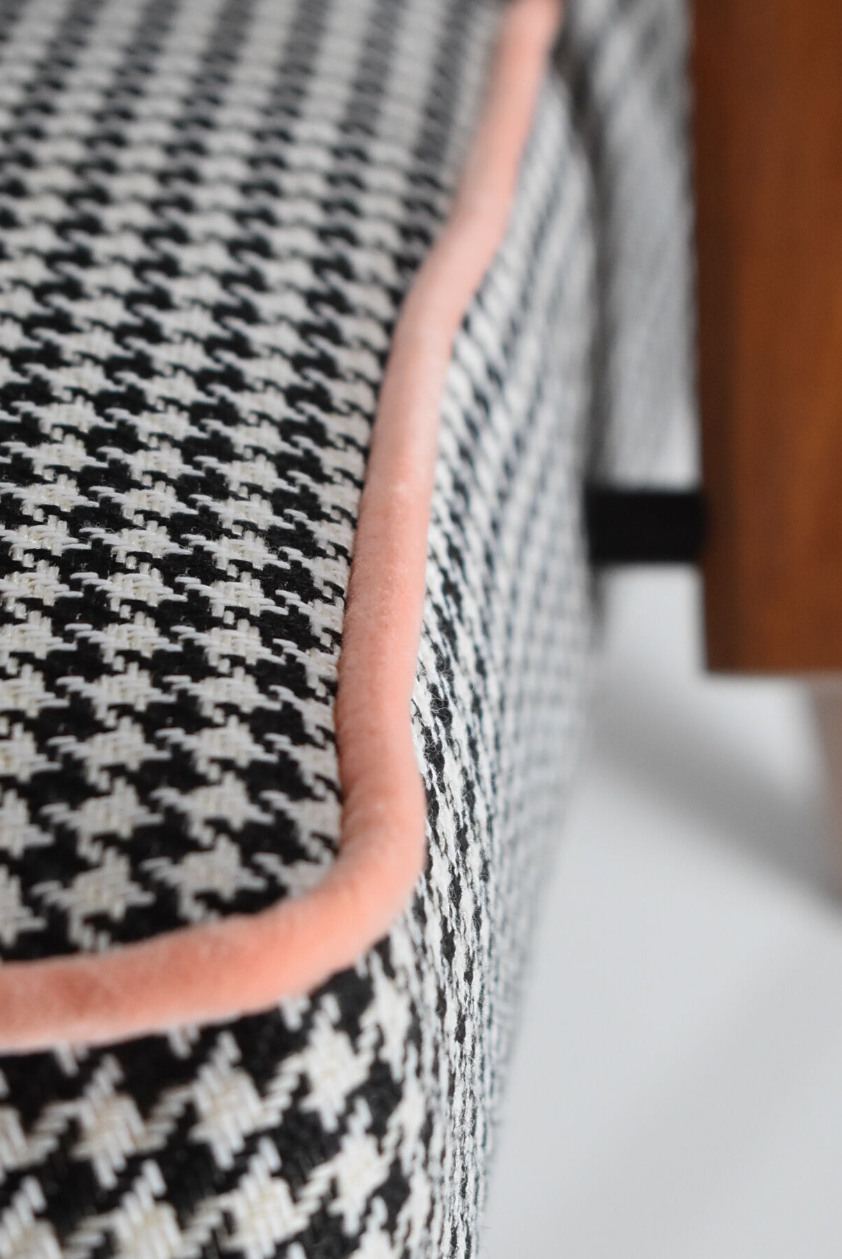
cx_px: 402
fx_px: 4342
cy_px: 880
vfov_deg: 16.5
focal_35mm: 124
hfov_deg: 11.1
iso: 1100
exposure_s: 1/125
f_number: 5.6
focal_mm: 50
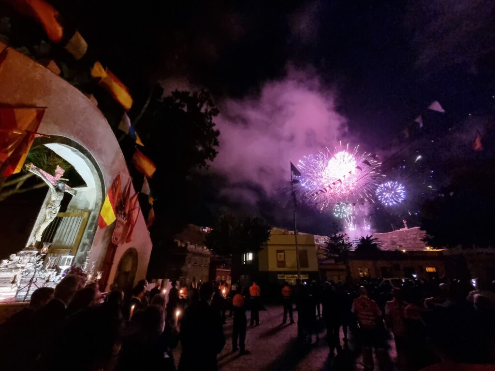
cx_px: 248
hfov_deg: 106.2
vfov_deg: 89.9
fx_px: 186
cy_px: 186
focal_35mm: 13
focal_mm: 2.2
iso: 2500
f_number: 2.2
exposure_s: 1/14
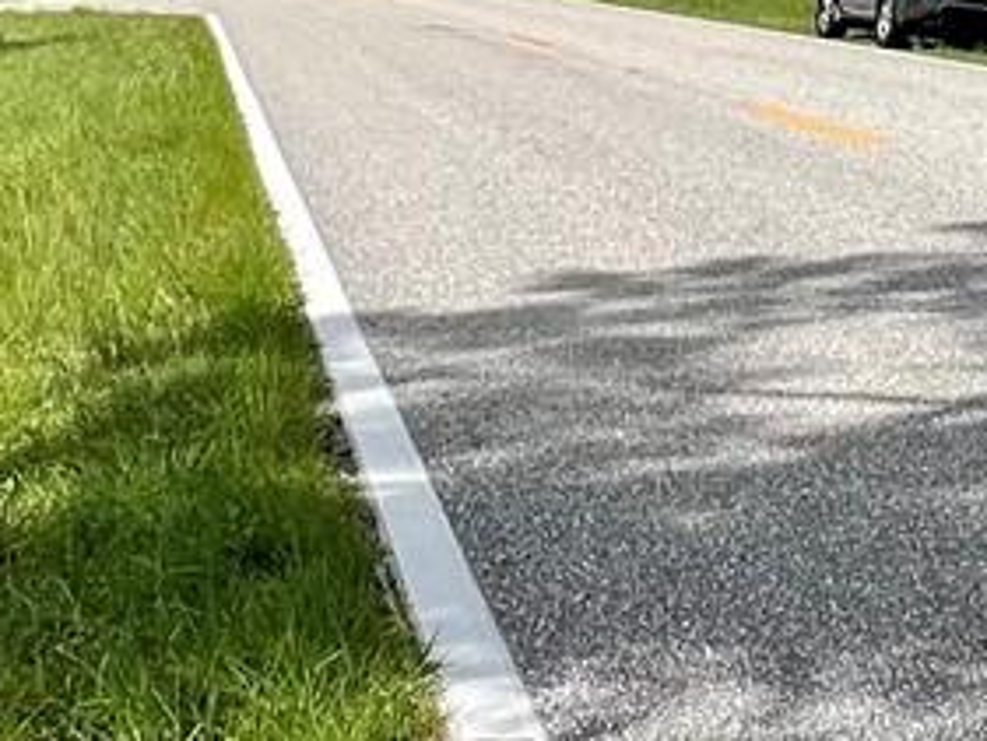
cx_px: 843
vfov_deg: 18.9
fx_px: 2111
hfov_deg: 25.7
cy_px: -123
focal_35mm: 74
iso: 32
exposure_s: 1/2137
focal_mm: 1.57
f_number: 1.8
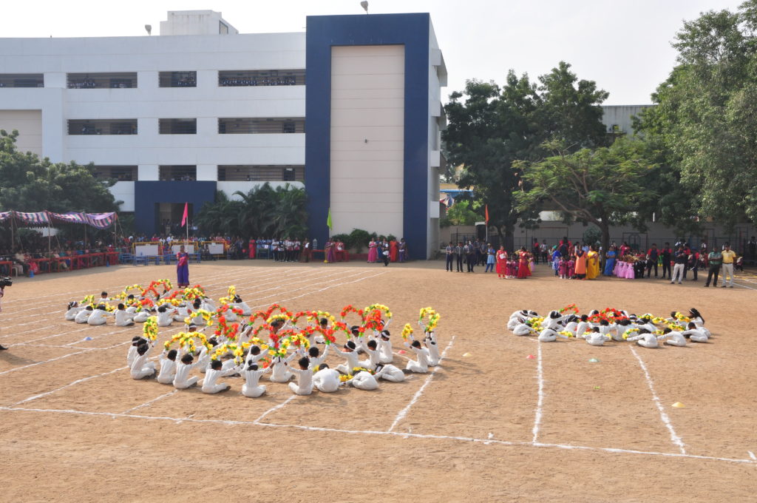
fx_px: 788
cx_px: 378
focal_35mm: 38
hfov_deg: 51.3
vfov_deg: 35.4
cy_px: 252
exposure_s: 1/80
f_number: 16
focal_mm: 25
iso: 200
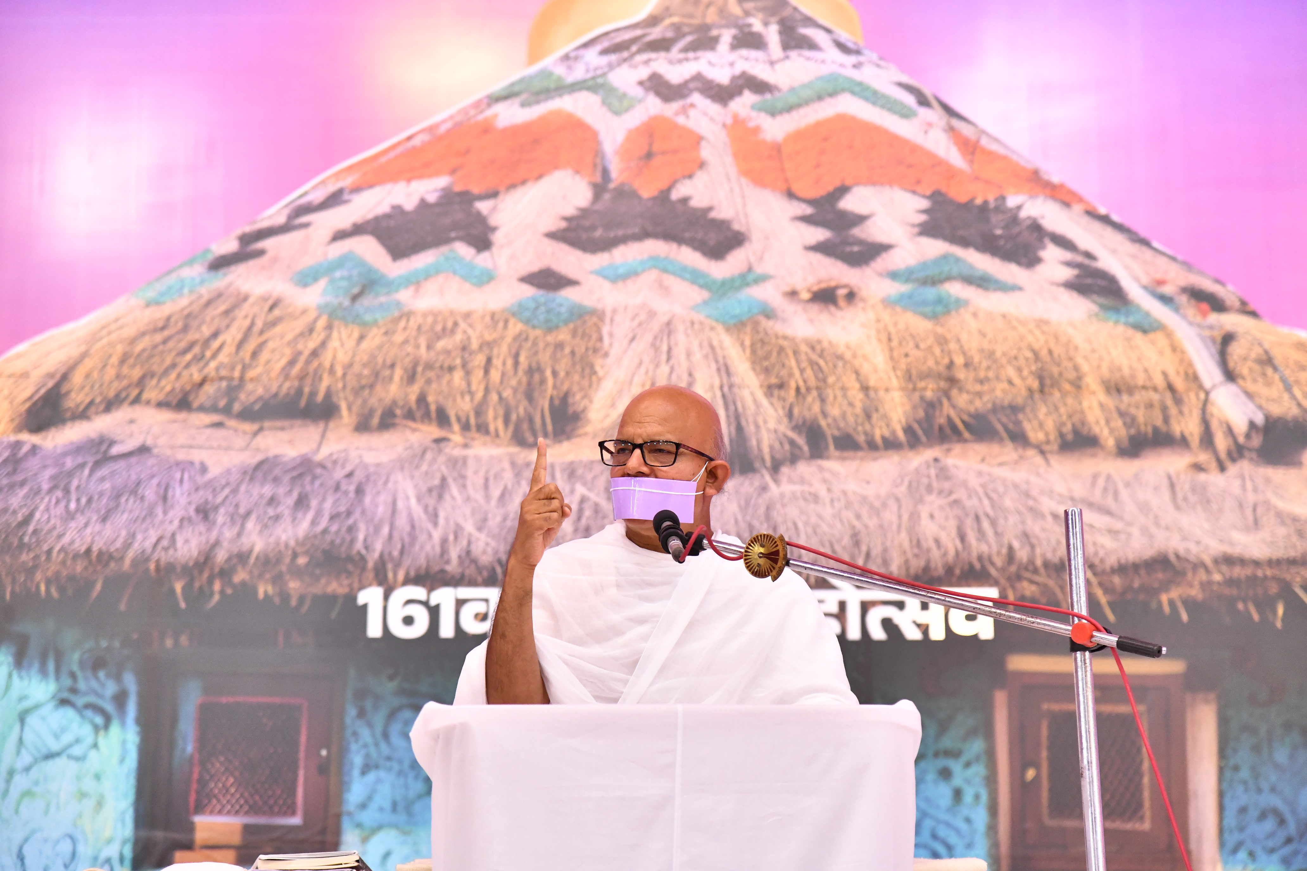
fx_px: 4356
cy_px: 436
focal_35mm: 120
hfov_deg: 17.1
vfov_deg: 11.4
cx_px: 654
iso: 4000
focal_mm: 120
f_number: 4.5
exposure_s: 1/320
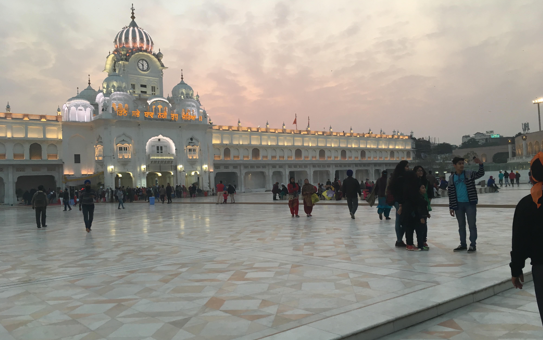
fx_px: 459
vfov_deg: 40.6
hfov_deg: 61.2
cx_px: 271
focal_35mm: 31
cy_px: 169
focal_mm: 4.15
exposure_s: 1/33
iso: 25
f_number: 2.2
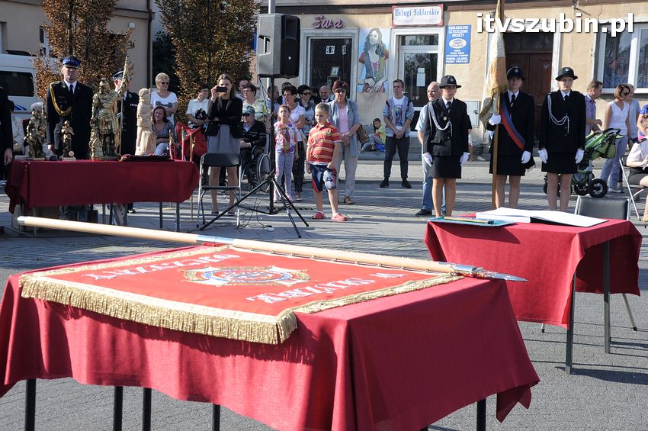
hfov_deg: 31.9
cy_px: 216
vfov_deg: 21.5
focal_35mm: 63
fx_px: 1133
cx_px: 324
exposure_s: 1/400
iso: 400
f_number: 10
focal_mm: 42
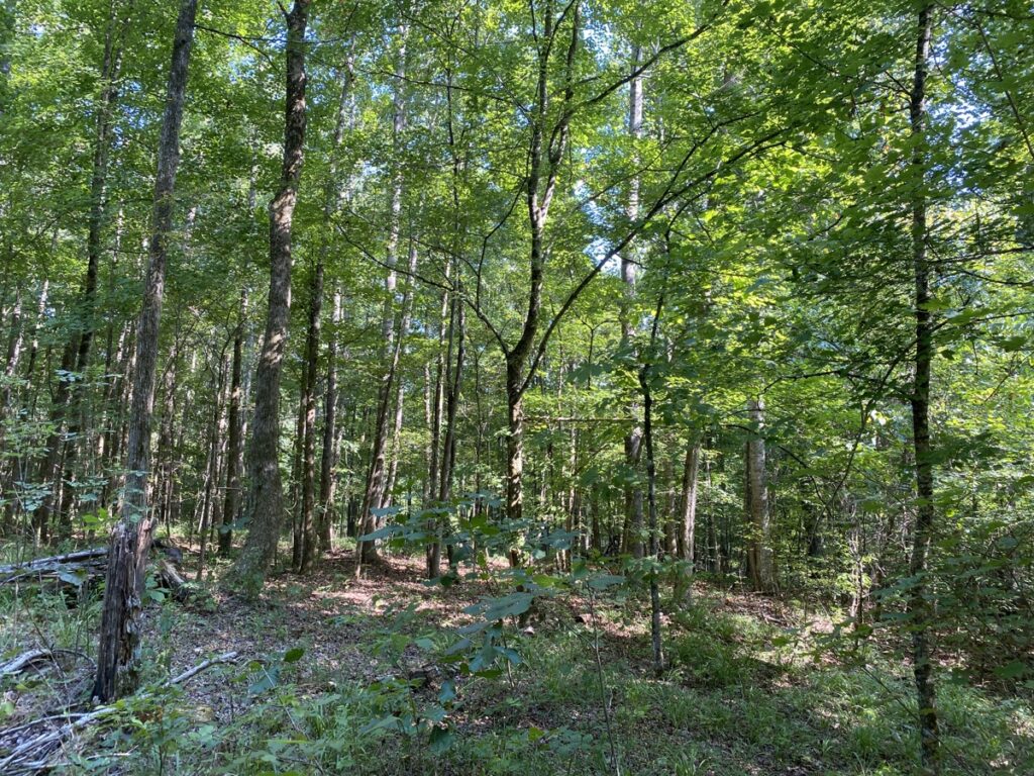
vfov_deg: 53.1
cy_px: 388
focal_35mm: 26
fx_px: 777
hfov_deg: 67.3
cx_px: 517
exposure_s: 1/122
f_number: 1.8
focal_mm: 4.25
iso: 50
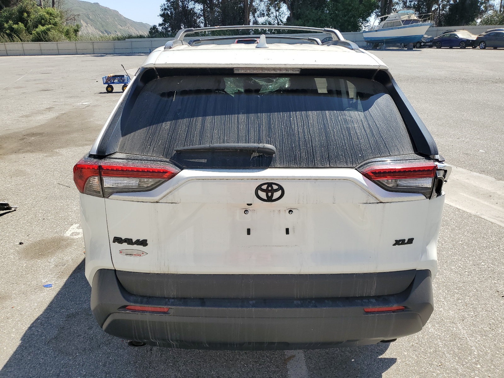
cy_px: 189
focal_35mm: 26
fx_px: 379
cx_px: 252
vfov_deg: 53.1
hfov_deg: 67.3
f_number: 1.5
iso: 50
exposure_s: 1/2500
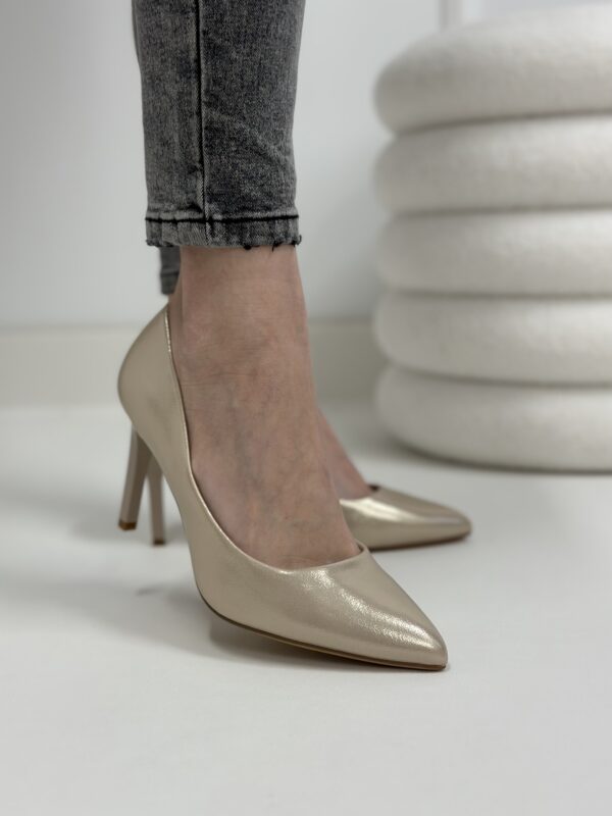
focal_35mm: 48
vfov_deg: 39.7
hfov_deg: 30.3
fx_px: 1131
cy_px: 408
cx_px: 306
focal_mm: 6.86
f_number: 1.78
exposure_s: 1/100
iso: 125
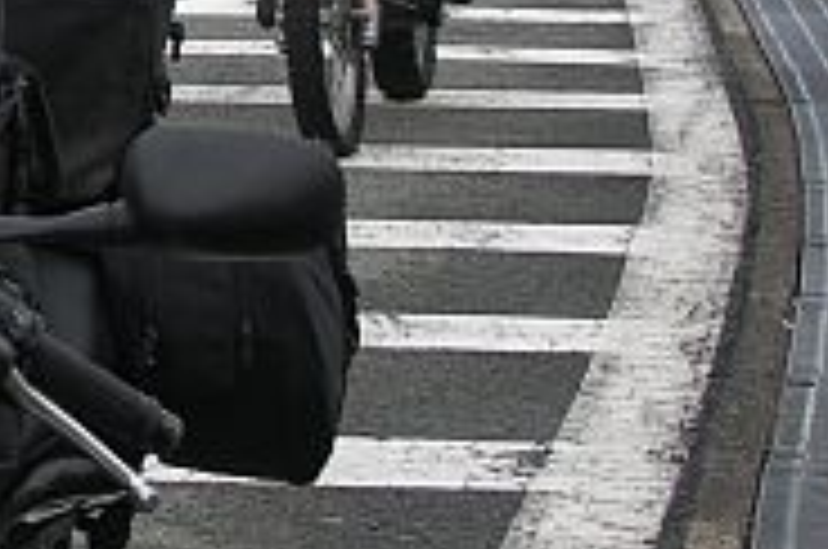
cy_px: -315
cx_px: -558
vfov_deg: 5.8
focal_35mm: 232
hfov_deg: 8.6
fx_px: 5327
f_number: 4.5
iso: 50
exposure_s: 1/200
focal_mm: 16.7
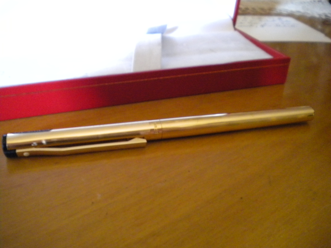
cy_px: 124
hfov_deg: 52.6
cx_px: 166
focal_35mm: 35
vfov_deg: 40.7
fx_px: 335
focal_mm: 6.3
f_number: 3.1
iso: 800
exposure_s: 1/5.1
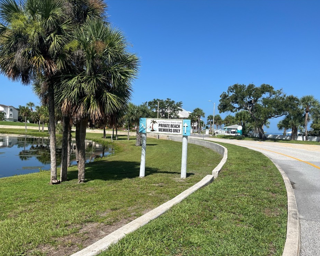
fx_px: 265
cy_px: 131
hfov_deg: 62.2
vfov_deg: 51.5
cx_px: 158
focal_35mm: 28
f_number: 1.6
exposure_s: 1/4484
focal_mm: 5.1
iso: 50
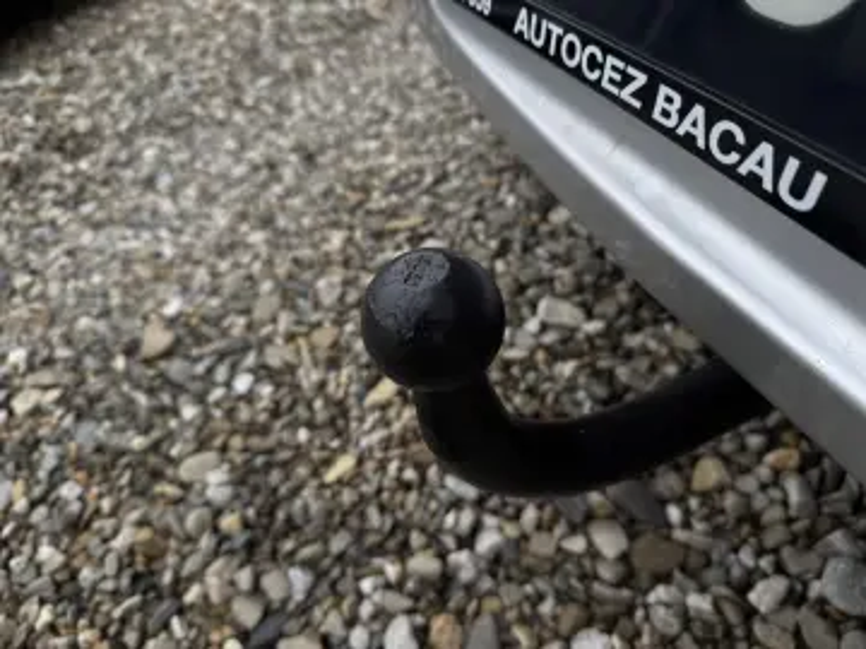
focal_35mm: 24
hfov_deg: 71.6
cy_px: 324
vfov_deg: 56.8
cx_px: 433
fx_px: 600
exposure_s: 1/756
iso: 80
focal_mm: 6.76
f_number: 1.78
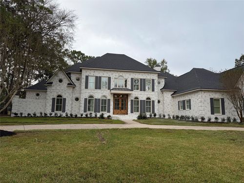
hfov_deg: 71.6
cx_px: 122
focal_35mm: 24
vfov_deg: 56.8
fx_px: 169
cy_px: 92
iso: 80
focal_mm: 6.76
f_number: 1.78
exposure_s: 1/849
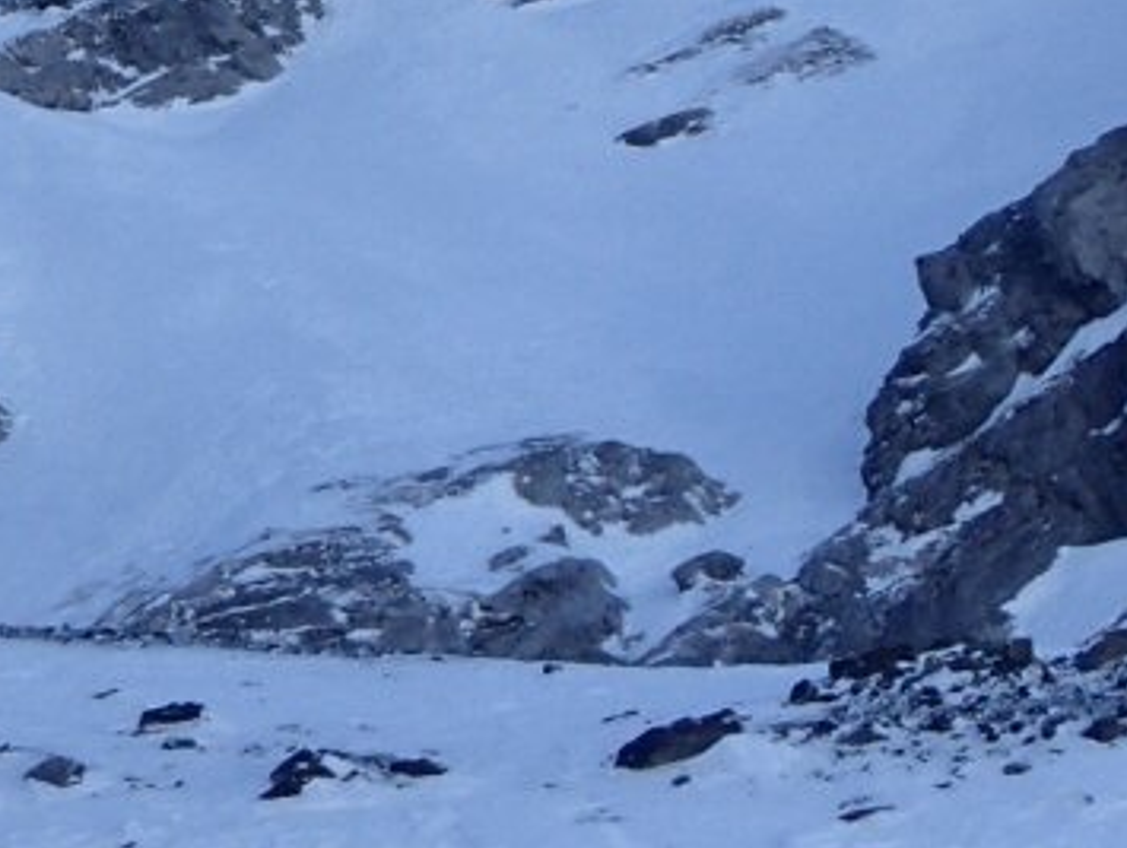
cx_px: -662
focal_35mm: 375
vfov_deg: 3.9
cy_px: -610
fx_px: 12221
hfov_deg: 5.2
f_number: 6.3
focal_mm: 18
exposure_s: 1/250
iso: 100
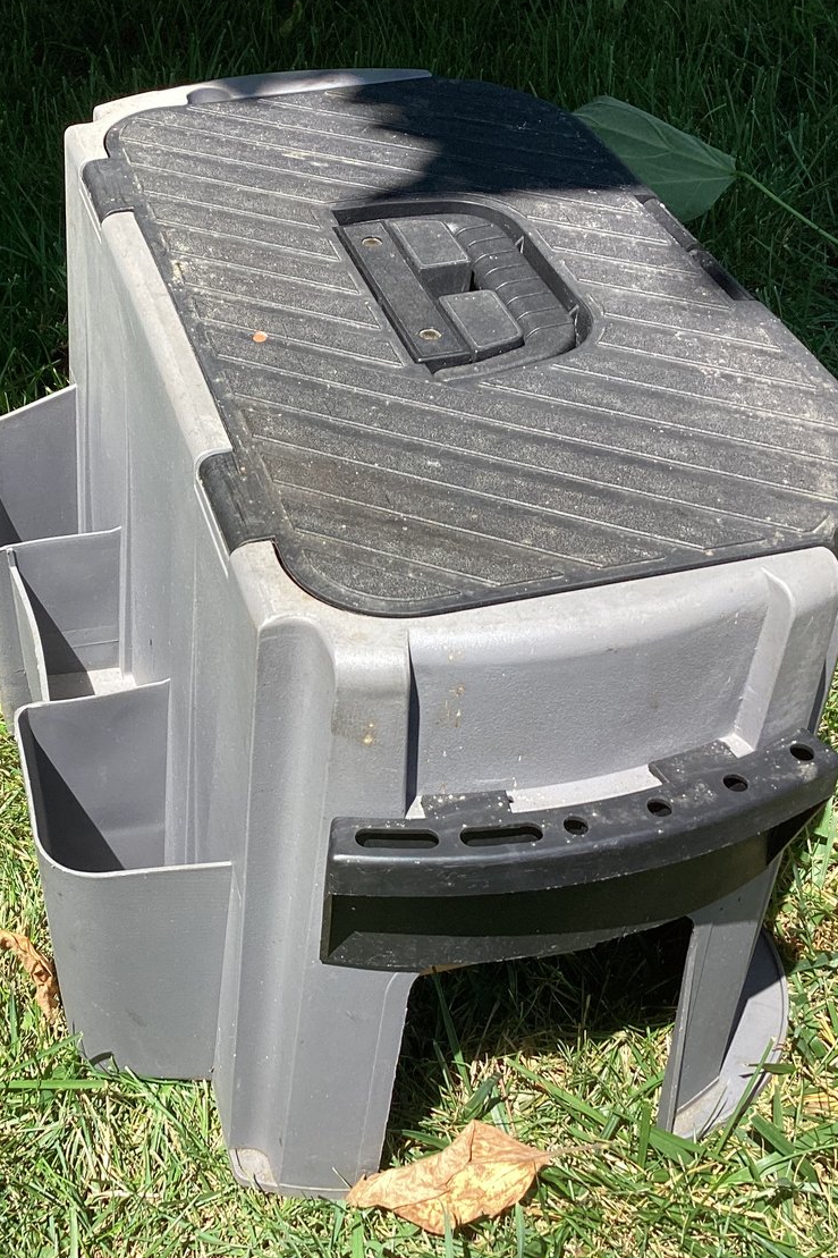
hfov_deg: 30.1
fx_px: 1537
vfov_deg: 44.5
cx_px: 234
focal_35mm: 44
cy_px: 628
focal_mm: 3.3
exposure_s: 1/586
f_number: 2.4
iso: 25
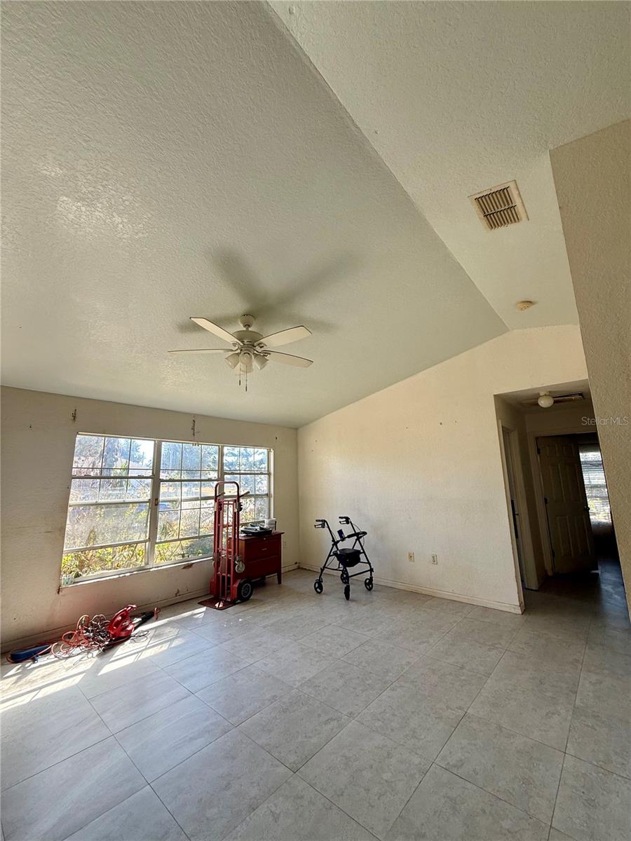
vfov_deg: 102.1
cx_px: 316
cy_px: 420
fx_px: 340
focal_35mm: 14
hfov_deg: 85.7
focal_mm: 2.22
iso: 64
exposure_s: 1/104
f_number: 2.2
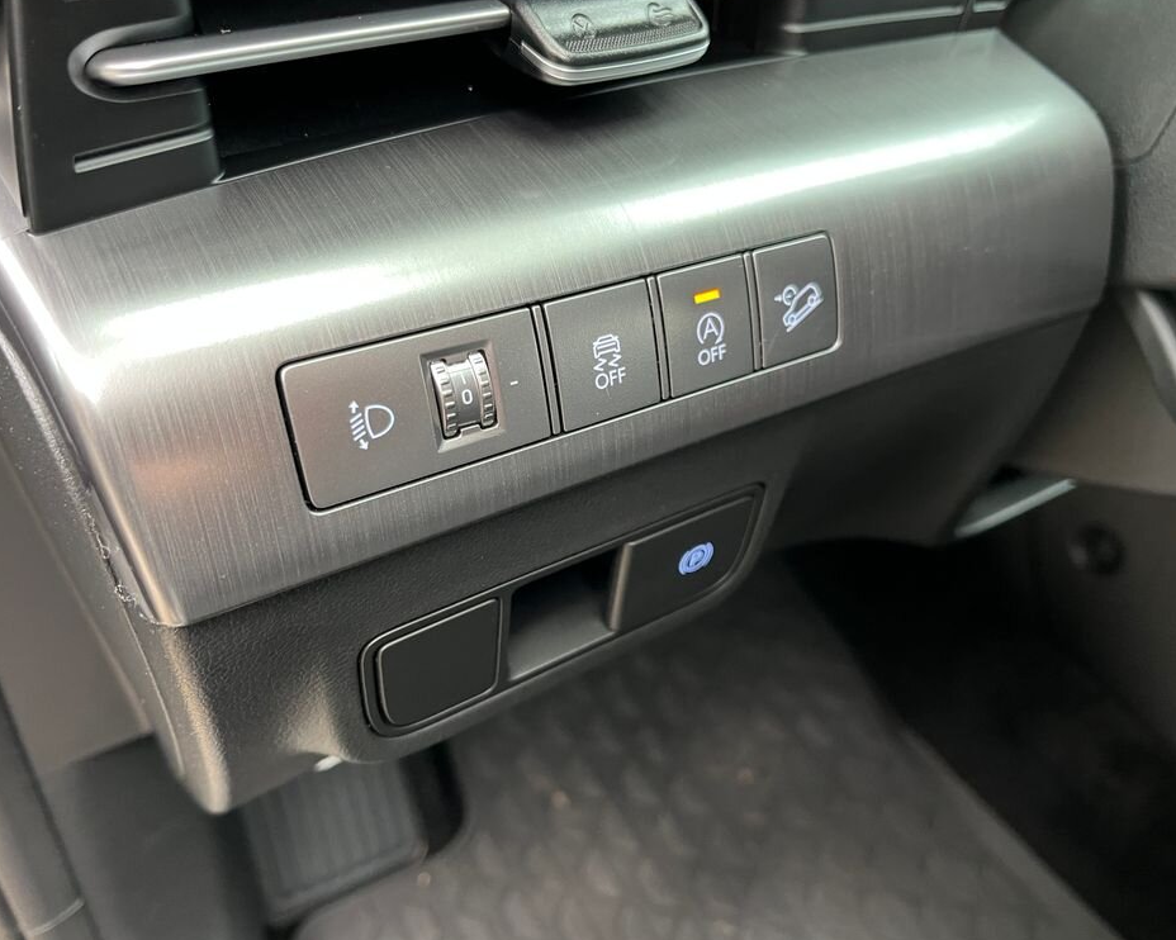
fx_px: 974
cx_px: 582
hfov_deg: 62.2
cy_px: 470
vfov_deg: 51.5
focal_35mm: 28
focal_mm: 5.1
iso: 250
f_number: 1.6
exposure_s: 1/60
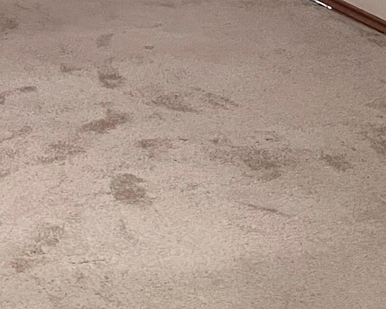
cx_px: -258
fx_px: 1096
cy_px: -236
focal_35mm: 96
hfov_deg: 17.2
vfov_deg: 14.3
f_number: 1.5
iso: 400
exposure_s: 1/40
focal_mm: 5.7
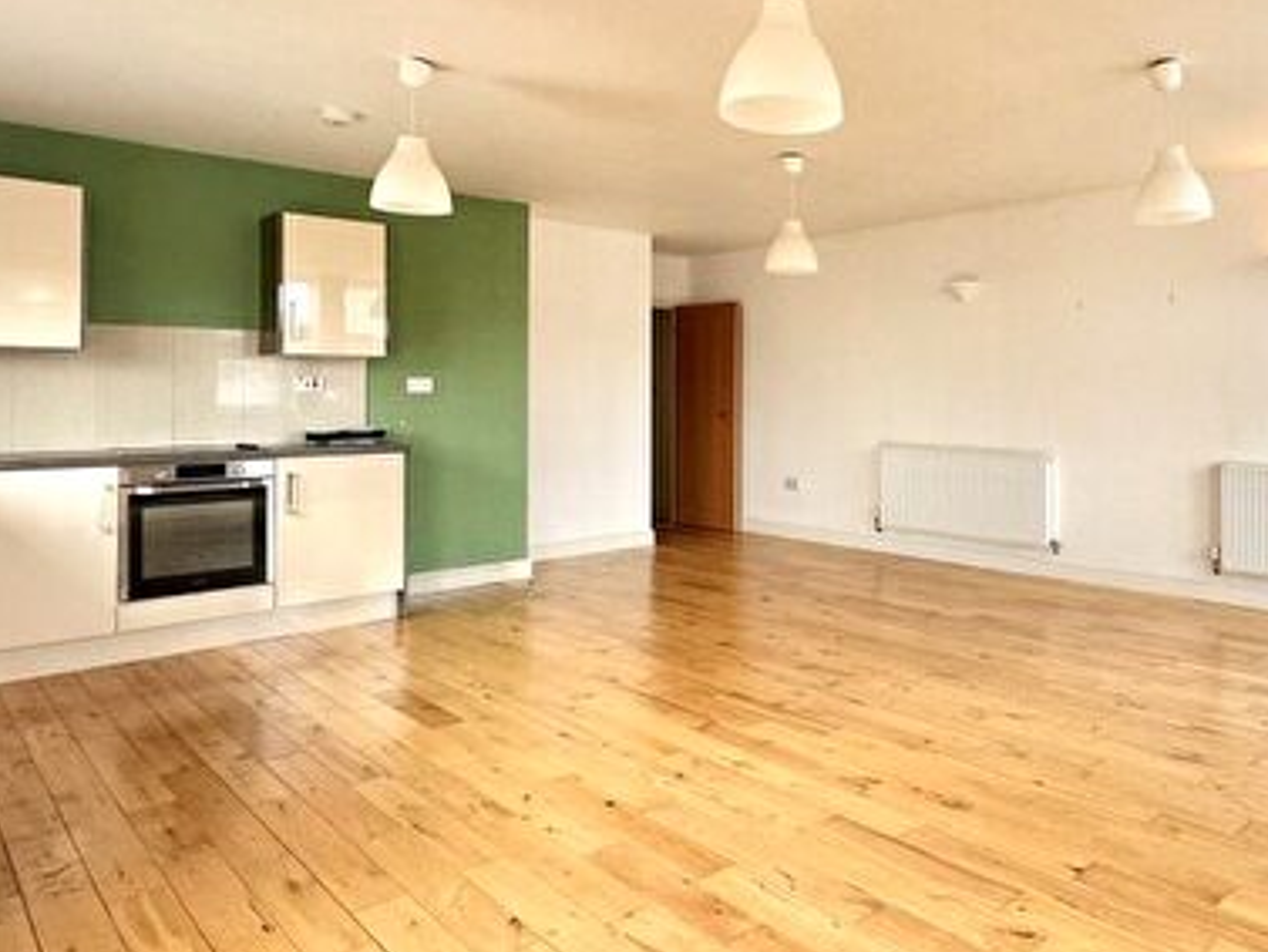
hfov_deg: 65.6
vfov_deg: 52.7
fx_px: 953
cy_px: 382
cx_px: 837
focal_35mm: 26
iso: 125
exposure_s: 1/100
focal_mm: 2.22
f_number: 2.2
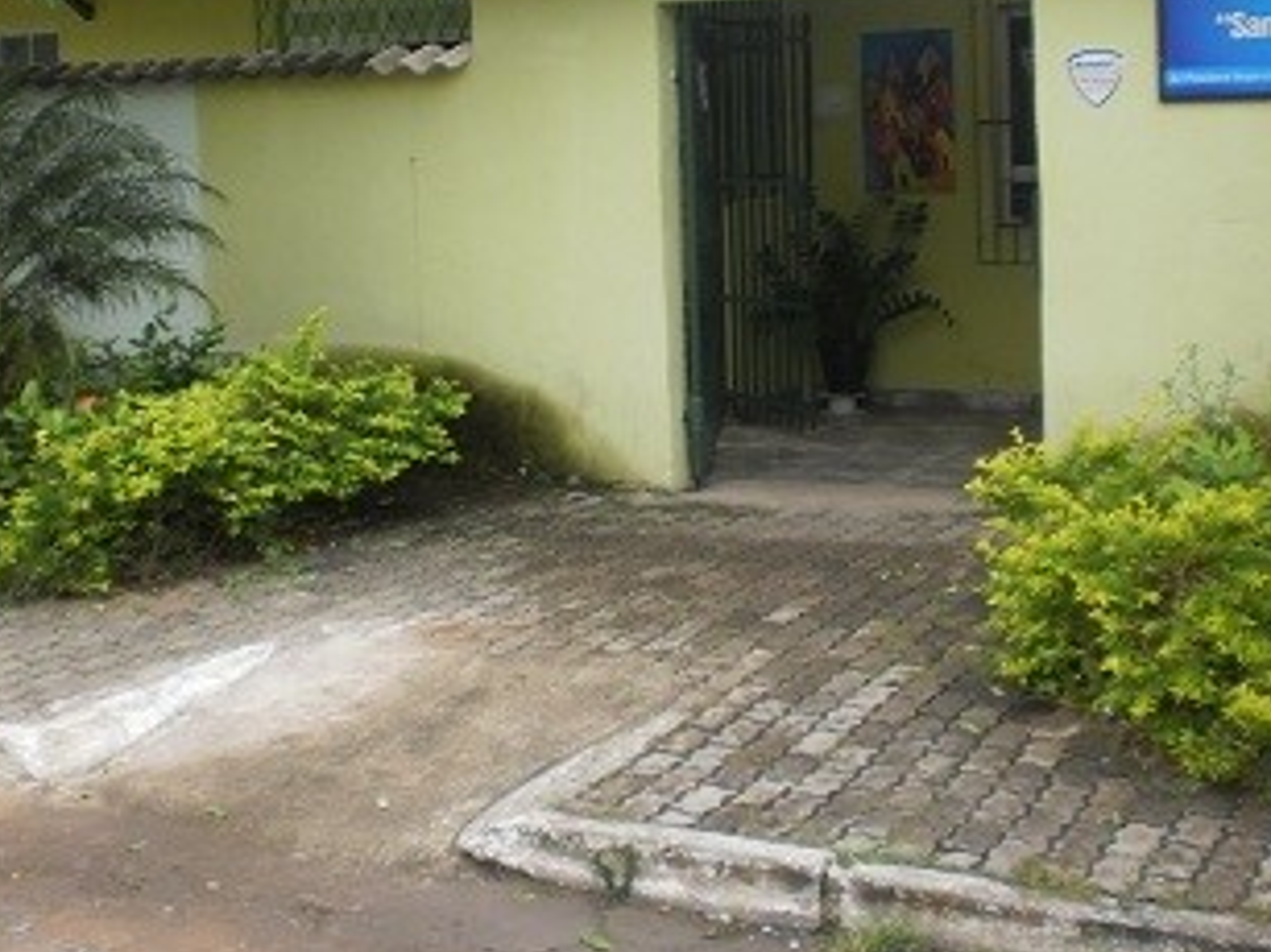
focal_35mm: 56
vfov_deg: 25.9
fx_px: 2055
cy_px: 286
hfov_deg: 34.2
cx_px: 472
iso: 100
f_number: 3.1
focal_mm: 6.3
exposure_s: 1/400
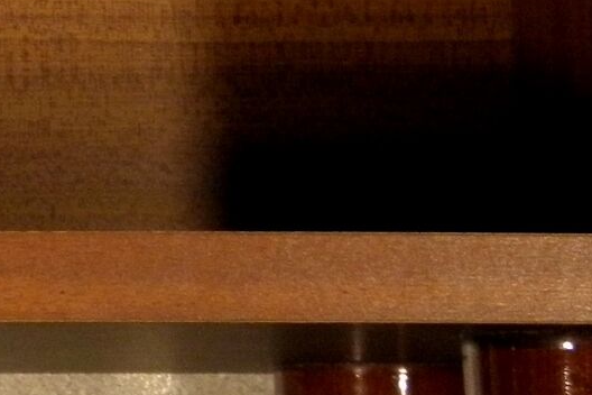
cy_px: -154
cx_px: -316
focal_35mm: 222
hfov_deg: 9.0
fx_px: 3650
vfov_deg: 6.1
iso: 200
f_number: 3.9
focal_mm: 7.9
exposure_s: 1/40
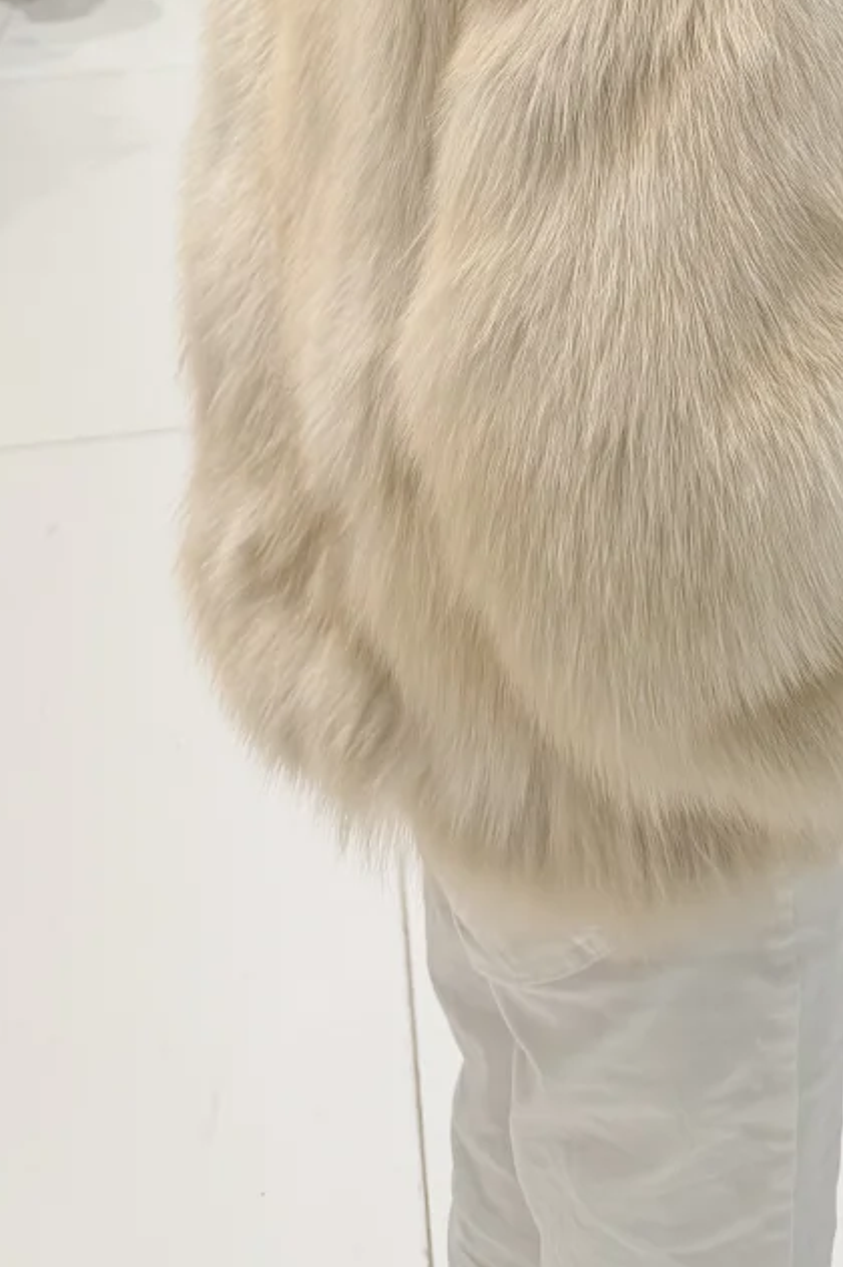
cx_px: 578
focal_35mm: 57
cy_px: -177
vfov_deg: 30.7
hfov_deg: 23.6
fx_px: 2004
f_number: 1.78
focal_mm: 6.76
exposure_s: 1/100
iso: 64
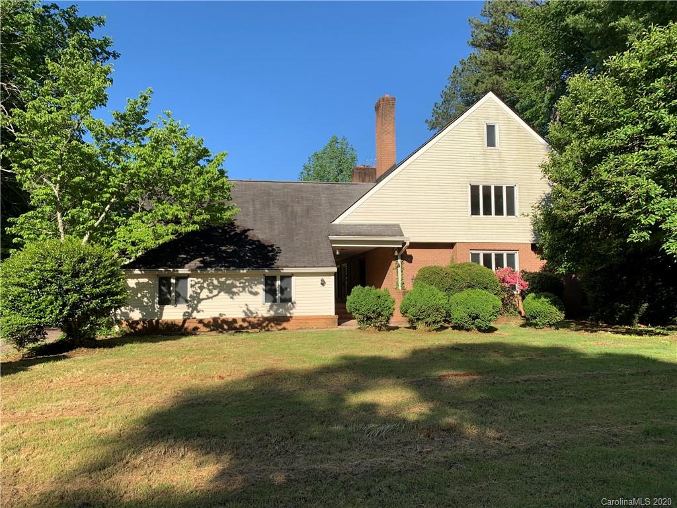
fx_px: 508
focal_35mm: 26
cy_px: 254
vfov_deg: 53.1
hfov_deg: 67.3
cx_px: 338
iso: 25
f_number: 1.8
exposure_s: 1/1689
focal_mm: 4.25
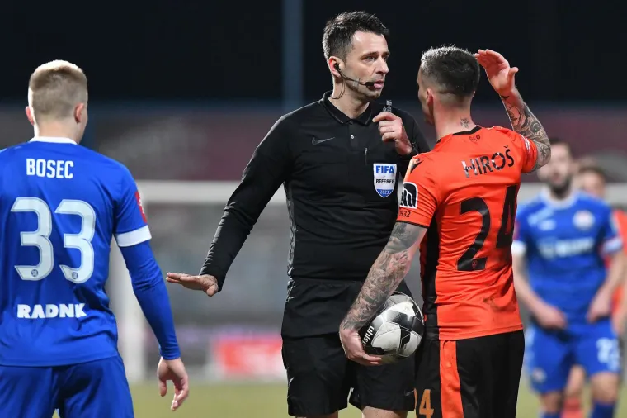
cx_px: 314
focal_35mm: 300
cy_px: 209
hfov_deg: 6.9
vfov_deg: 4.6
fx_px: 5222
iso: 4000
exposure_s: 1/1000
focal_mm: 300
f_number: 4
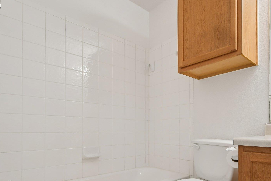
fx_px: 166
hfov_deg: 75.7
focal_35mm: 22
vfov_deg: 55.7
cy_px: 125
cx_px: 185
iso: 400
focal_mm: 10
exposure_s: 1/25
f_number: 8
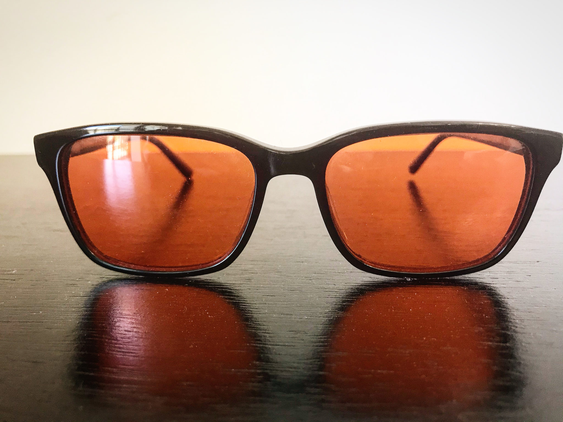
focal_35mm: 28
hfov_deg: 63.4
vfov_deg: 49.7
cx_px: 282
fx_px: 455
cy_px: 211
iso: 40
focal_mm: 3.99
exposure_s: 1/25
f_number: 1.8
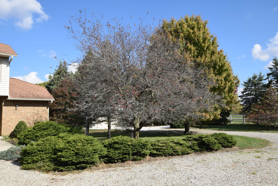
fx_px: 232
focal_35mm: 30
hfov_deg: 61.9
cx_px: 139
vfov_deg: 43.7
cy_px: 93
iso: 200
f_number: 8
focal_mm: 20
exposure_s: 1/250
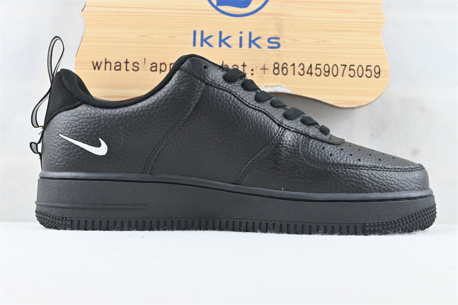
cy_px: 152
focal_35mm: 51
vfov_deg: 26.5
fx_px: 649
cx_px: 229
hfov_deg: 38.9
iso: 160
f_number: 5
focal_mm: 34
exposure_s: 1/30
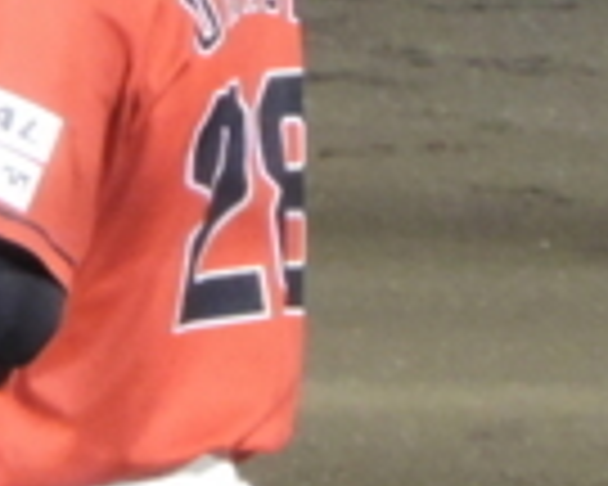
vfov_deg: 0.5
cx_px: -266
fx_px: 57186
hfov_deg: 0.6
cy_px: 333
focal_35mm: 3178
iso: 800
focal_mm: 98.1
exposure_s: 1/50
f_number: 4.9
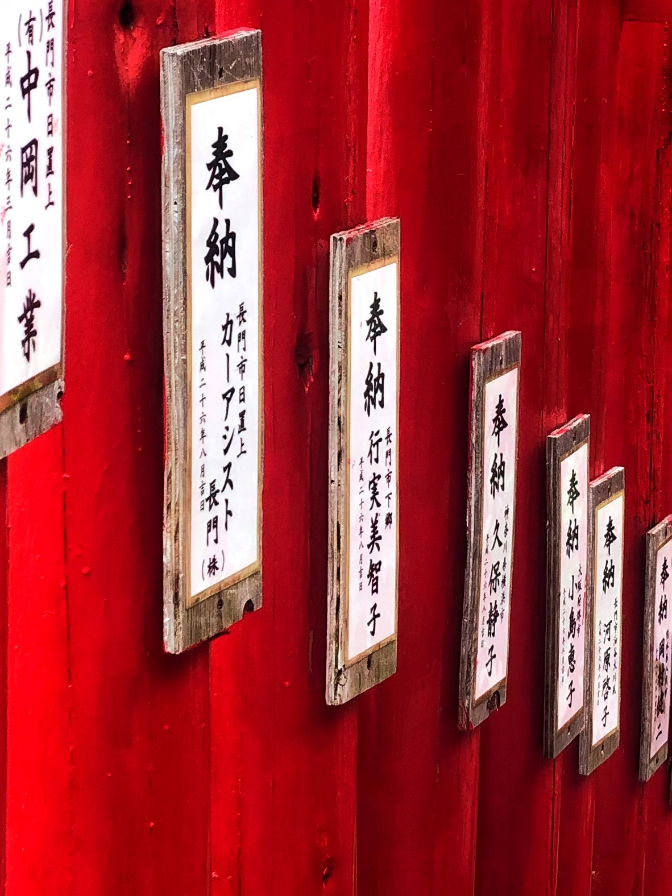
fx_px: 3443
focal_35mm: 133
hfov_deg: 10.9
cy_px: 633
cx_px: 804
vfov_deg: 14.8
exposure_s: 1/120
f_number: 2.4
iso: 20
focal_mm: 6
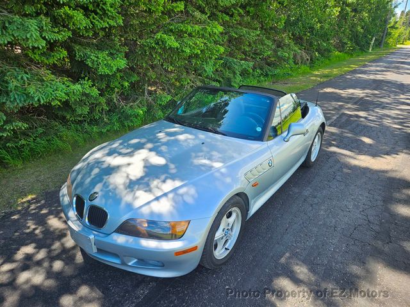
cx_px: 205
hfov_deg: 73.9
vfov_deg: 58.9
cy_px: 154
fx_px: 272
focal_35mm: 23
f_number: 1.8
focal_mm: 5.4
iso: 25
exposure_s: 1/361
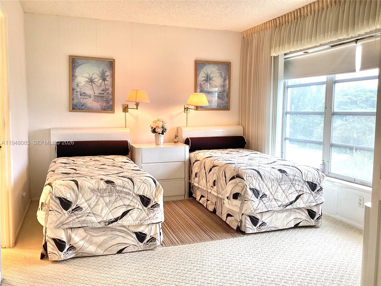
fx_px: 341
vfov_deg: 45.4
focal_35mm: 31
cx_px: 190
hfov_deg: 58.4
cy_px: 143
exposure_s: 1/120
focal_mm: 3.3
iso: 64
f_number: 2.4
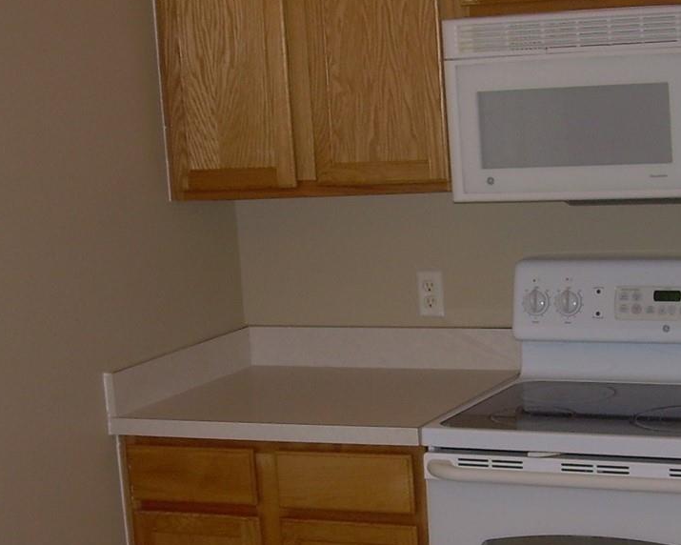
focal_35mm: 83
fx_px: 1673
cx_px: 401
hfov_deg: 23.0
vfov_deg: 18.5
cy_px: 306
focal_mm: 6.3
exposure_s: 1/60
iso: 50
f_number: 2.8
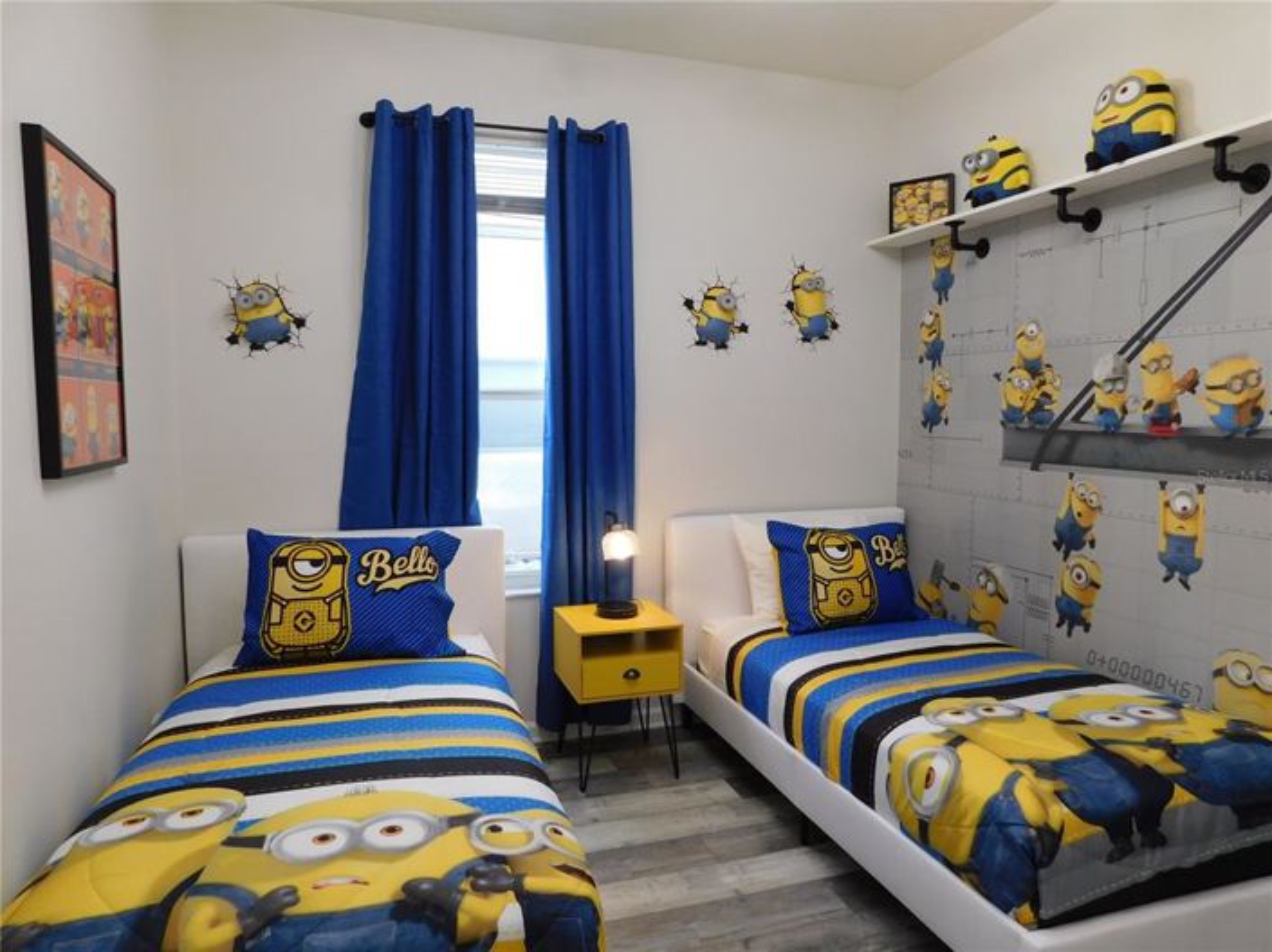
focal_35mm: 23
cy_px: 476
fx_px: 845
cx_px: 636
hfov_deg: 74.0
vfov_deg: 58.8
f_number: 3
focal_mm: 4
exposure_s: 1/30
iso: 125
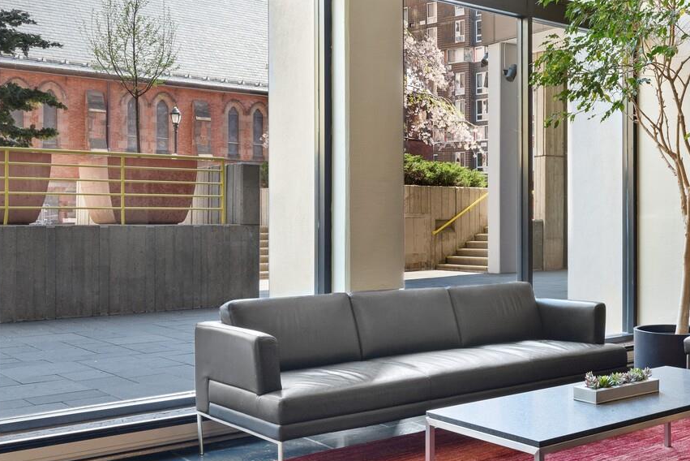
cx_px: 494
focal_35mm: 44
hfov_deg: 43.4
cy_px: 235
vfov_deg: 30.5
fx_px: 844
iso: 200
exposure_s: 1/4
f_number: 13
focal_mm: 25
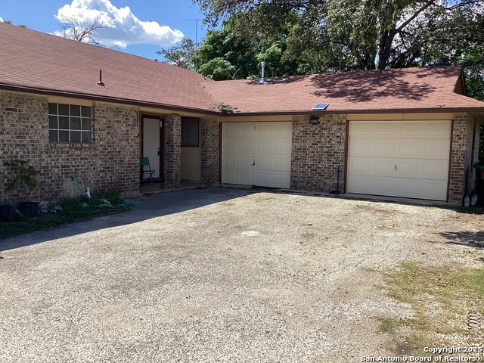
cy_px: 182
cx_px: 242
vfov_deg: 45.4
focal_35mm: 31
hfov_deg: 58.4
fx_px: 433
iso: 25
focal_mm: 3.3
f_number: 2.4
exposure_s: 1/1131
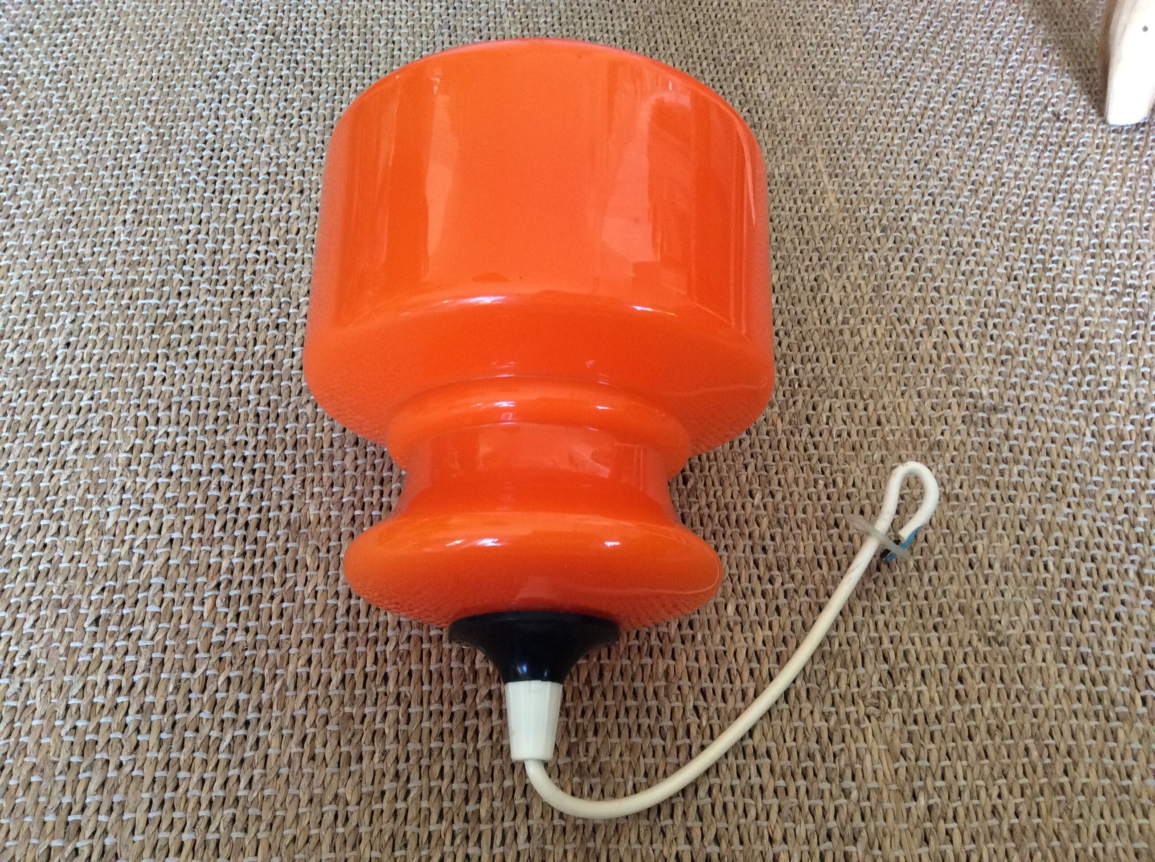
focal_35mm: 32
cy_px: 431
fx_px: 1066
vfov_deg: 44.1
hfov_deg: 56.9
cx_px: 578
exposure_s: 1/25
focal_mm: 3.3
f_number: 2.4
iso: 160
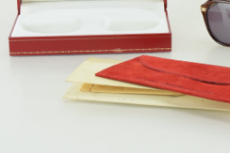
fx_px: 857
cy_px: -1
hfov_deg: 15.2
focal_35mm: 134
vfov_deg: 10.2
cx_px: 171
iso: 800
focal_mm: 34
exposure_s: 1/125
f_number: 6.3
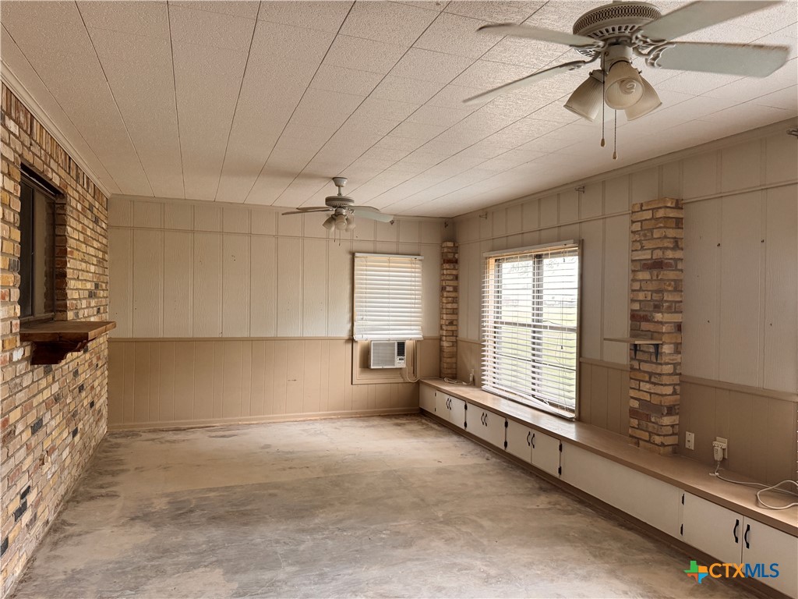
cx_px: 399
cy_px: 300
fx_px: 553
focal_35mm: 24
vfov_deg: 56.8
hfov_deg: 71.6
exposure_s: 1/60
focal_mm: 6.76
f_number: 1.78
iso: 320
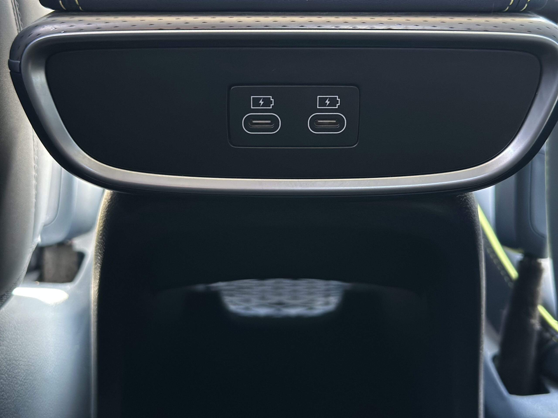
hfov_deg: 39.7
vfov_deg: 30.3
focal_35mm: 48
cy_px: 209
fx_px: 774
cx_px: 279
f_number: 1.78
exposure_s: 1/40
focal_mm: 6.86
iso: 500
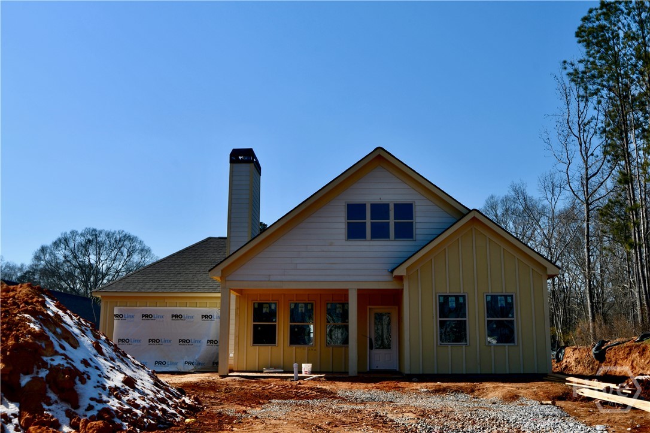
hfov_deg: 53.2
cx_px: 325
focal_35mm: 36
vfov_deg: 36.8
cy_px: 216
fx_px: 650
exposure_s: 1/320
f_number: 9
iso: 100
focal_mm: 24
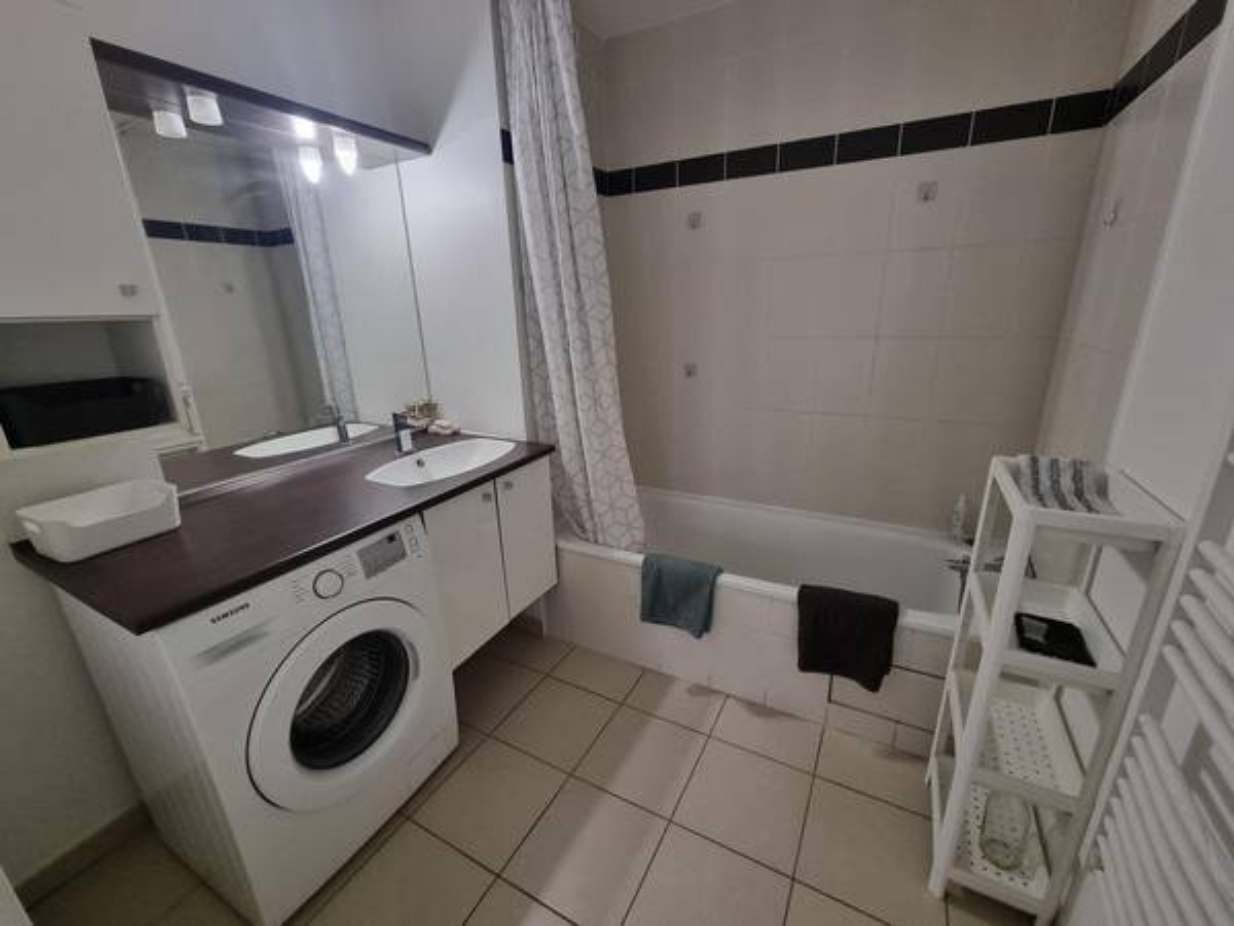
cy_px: 463
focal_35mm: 13
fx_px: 463
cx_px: 617
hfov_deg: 106.2
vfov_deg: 89.9
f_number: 2.2
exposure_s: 1/50
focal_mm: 2.2
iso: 320
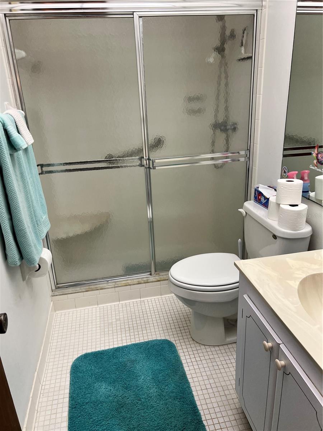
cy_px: 216
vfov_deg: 67.3
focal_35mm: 26
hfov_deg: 53.1
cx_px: 162
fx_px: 323
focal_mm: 5.7
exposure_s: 1/120
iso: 100
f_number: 1.5
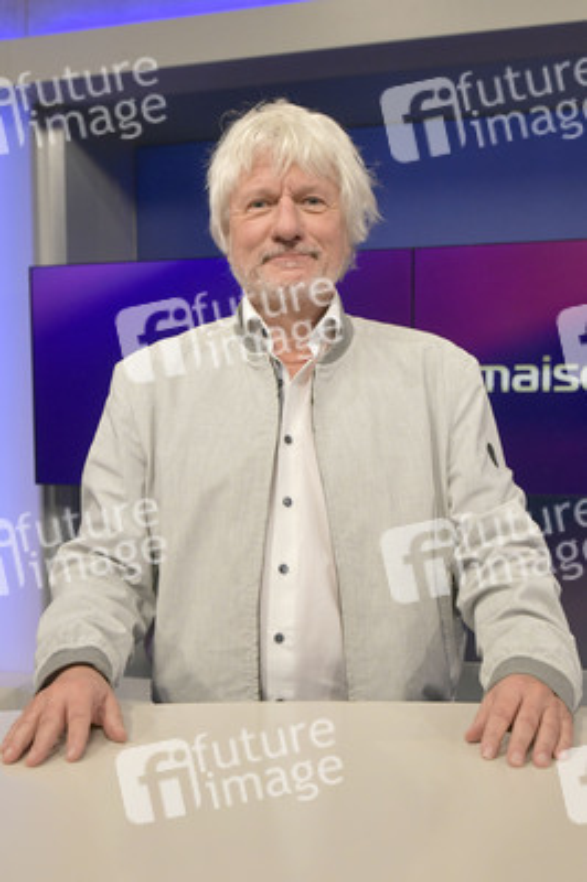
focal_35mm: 31
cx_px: 294
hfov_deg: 42.3
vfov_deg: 60.3
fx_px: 759
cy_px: 441
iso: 1600
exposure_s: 1/250
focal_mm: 31
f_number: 5.6
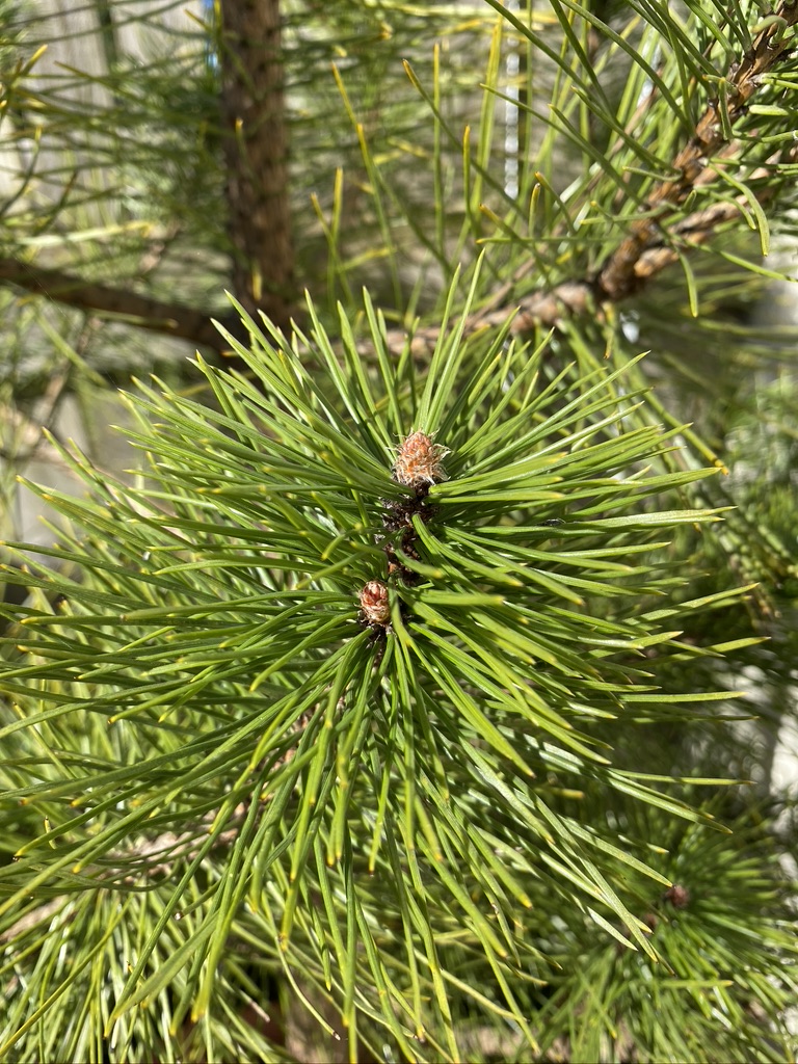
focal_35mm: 26
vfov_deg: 67.3
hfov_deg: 53.1
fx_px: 799
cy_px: 532
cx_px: 399
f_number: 1.8
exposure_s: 1/1302
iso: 32
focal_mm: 4.25
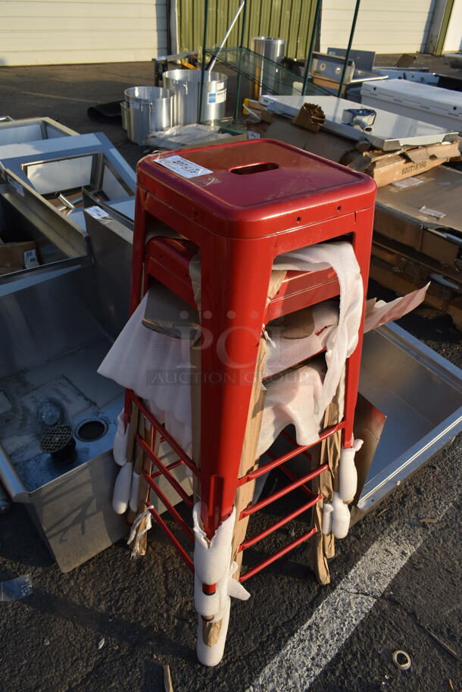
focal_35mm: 27
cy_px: 346
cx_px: 231
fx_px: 519
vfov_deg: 67.3
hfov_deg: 48.0
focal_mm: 18
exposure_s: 1/200
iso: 100
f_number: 7.1
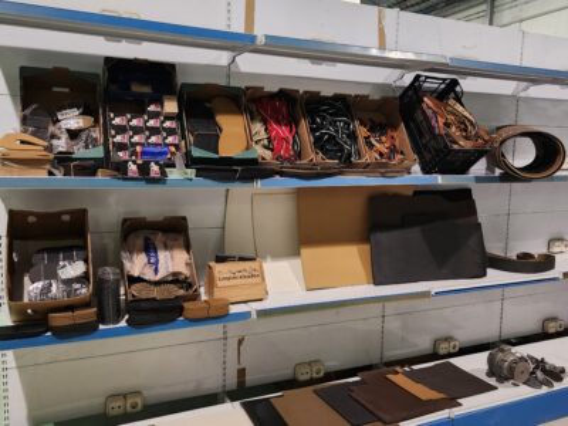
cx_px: 284
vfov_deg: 58.9
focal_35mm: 23
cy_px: 213
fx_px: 377
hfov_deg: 73.9
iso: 640
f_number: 1.8
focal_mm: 5.4
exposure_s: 1/25
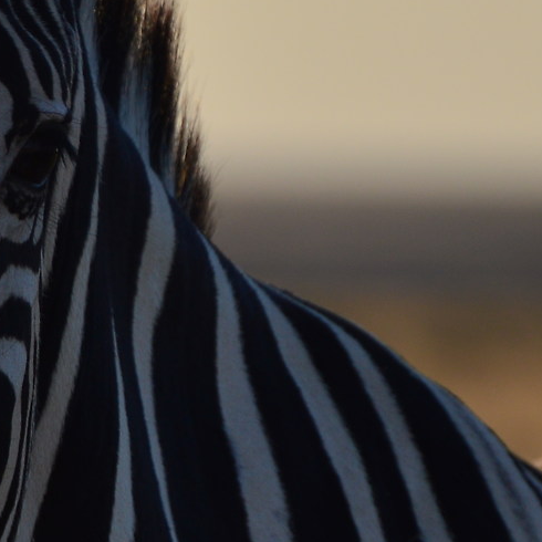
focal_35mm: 1372
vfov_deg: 1.3
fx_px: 24304
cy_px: 329
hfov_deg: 1.3
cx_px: -618
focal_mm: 220
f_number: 5.3
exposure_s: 1/400
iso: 100
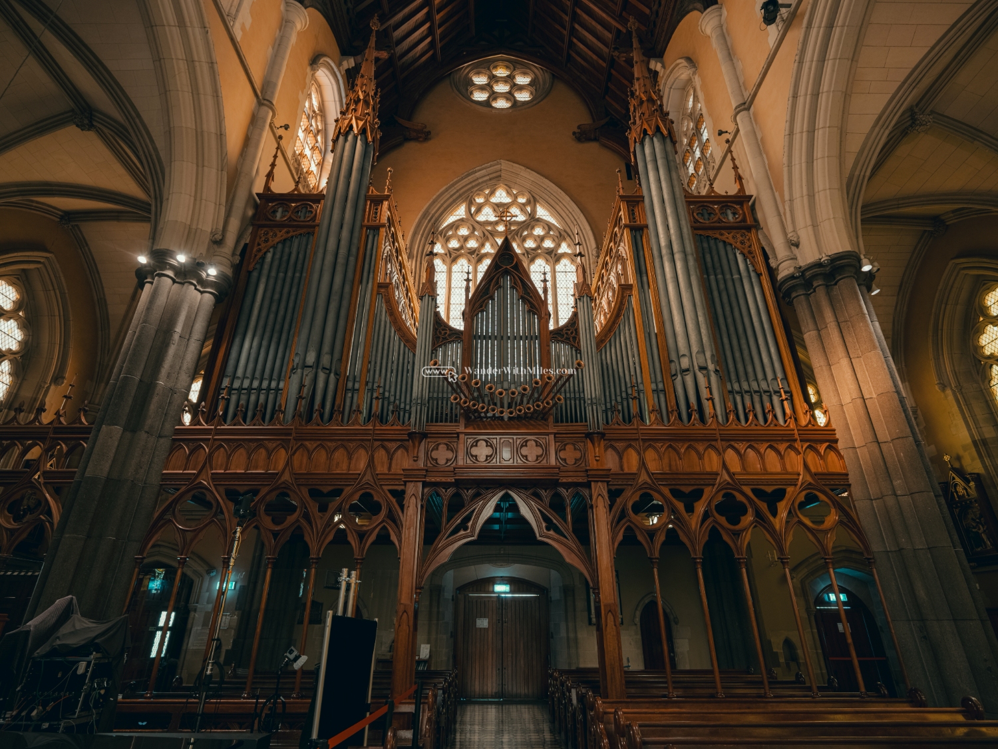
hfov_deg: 87.8
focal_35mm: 18
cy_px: 374
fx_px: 519
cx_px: 499
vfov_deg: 71.6
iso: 800
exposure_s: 1/6
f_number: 4
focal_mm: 22.8
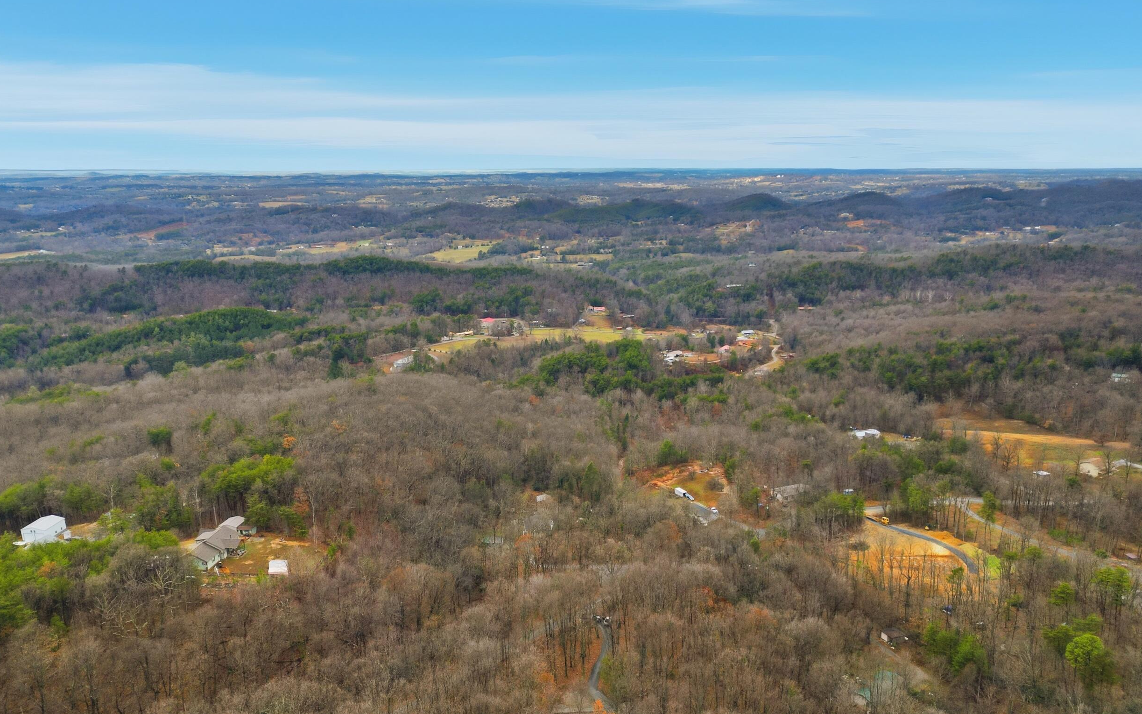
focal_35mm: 26
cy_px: 403
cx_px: 566
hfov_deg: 70.4
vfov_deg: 47.5
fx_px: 809
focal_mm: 6.7
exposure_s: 1/1600
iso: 100
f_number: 1.7
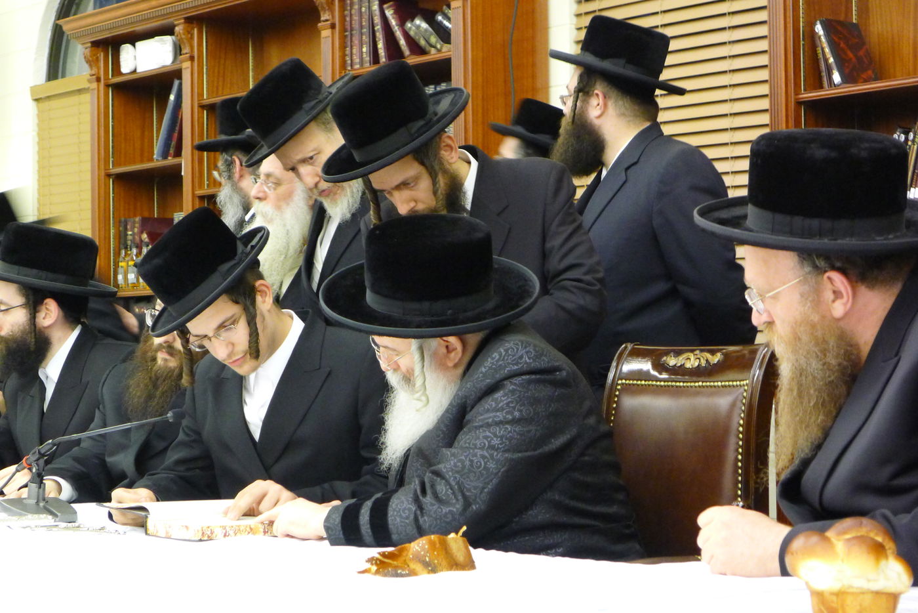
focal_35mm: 91
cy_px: 306
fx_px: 2321
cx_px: 459
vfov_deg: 15.0
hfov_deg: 22.4
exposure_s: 1/20
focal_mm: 19.2
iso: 800
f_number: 3.3
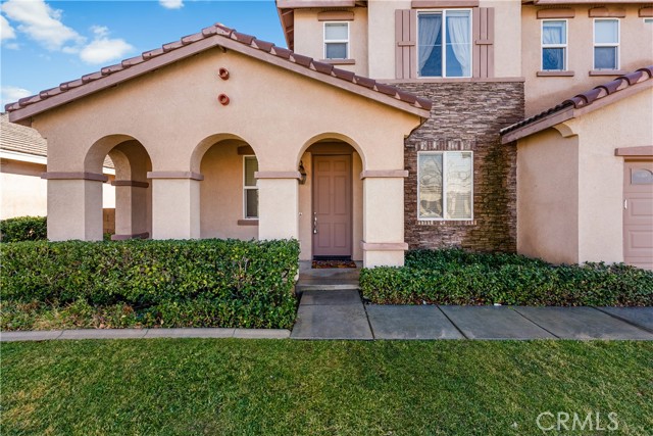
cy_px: 218
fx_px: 254
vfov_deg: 81.2
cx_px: 326
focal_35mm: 14
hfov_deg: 104.2
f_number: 7.1
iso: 320
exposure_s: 1/320
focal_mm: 14
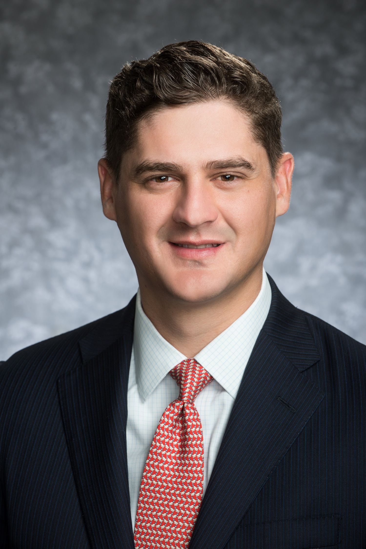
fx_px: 2057
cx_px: 183
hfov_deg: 10.2
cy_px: 274
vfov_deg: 15.2
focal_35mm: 135
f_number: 11
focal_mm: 135
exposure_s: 1/160
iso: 100
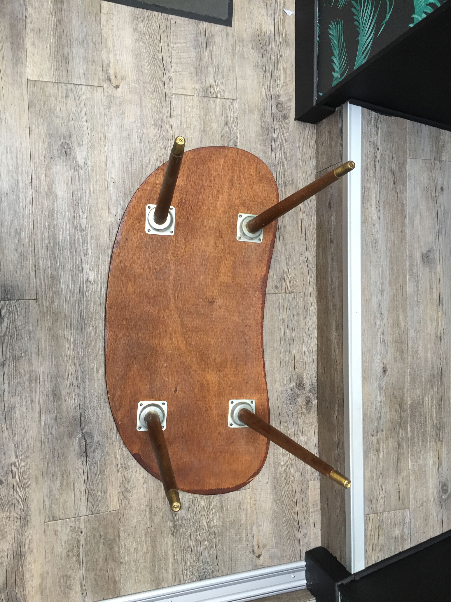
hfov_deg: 48.2
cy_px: 301
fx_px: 504
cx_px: 226
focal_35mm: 29
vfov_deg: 61.7
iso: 80
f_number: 2.2
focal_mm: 4.15
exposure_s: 1/33
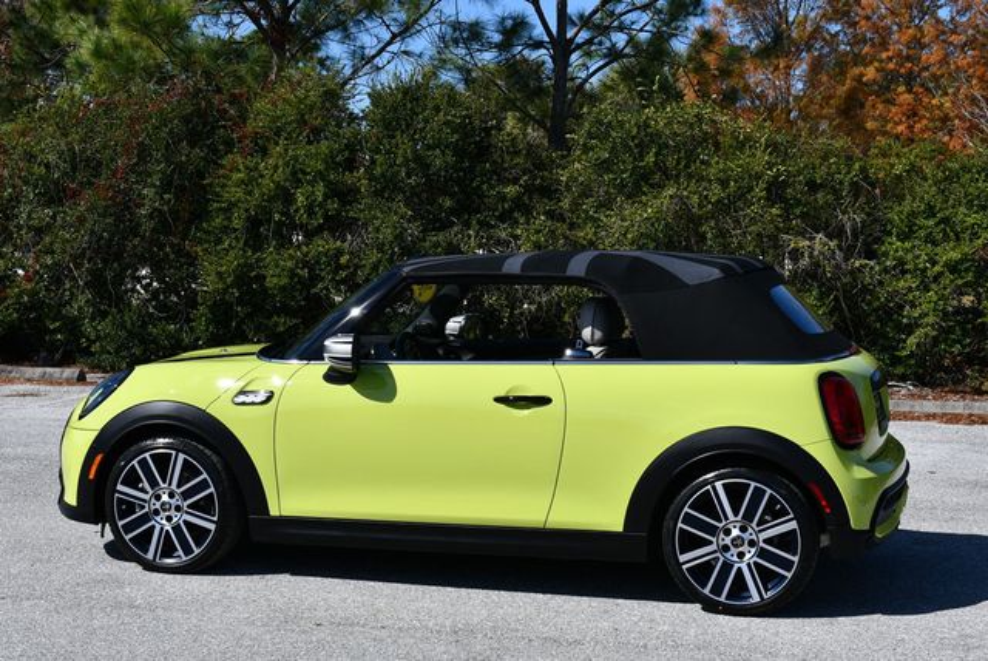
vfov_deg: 20.1
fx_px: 1868
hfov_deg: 29.6
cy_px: 330
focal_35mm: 68
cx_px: 494
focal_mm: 34
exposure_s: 1/400
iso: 100
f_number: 10
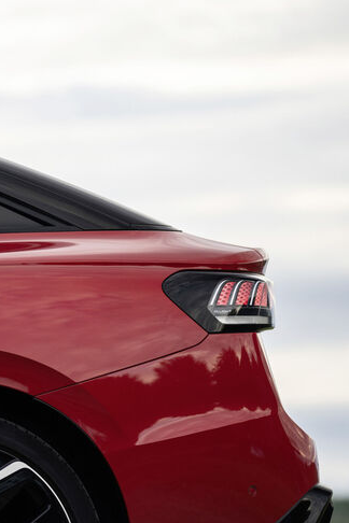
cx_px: -22
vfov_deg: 8.0
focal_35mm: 257
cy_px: 244
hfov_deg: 5.3
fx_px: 3737
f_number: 2.8
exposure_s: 1/160
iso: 100
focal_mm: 151
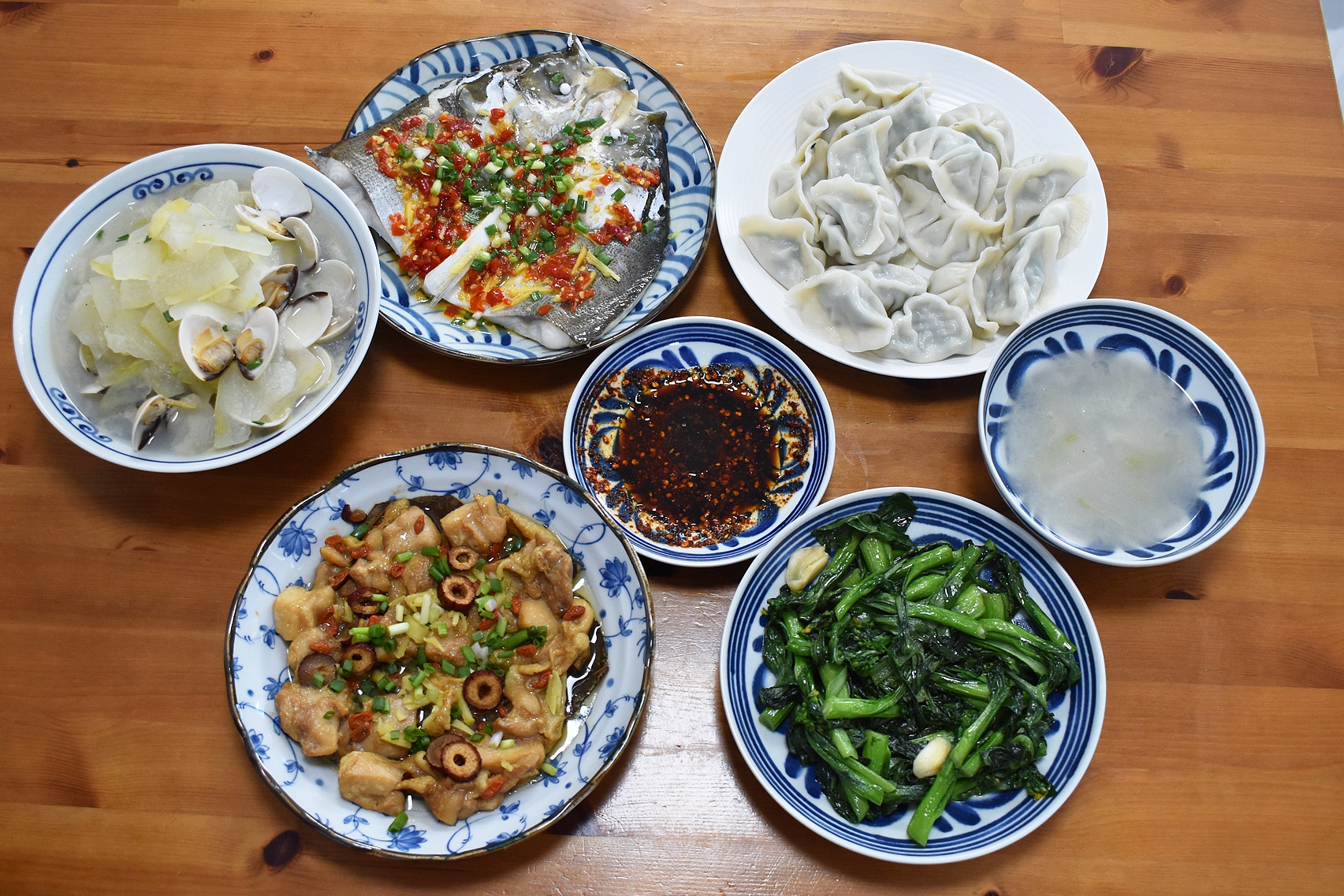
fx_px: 1419
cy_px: 437
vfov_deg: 35.1
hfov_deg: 50.7
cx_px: 657
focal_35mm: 38
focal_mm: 24
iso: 800
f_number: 5
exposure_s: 1/60
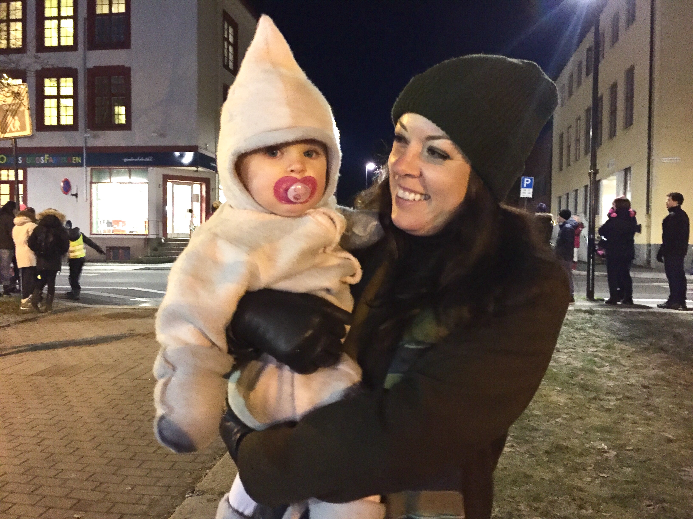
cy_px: 260
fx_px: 581
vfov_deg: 48.2
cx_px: 346
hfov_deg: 61.7
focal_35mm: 29
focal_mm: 4.15
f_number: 2.2
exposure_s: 1/17
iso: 800
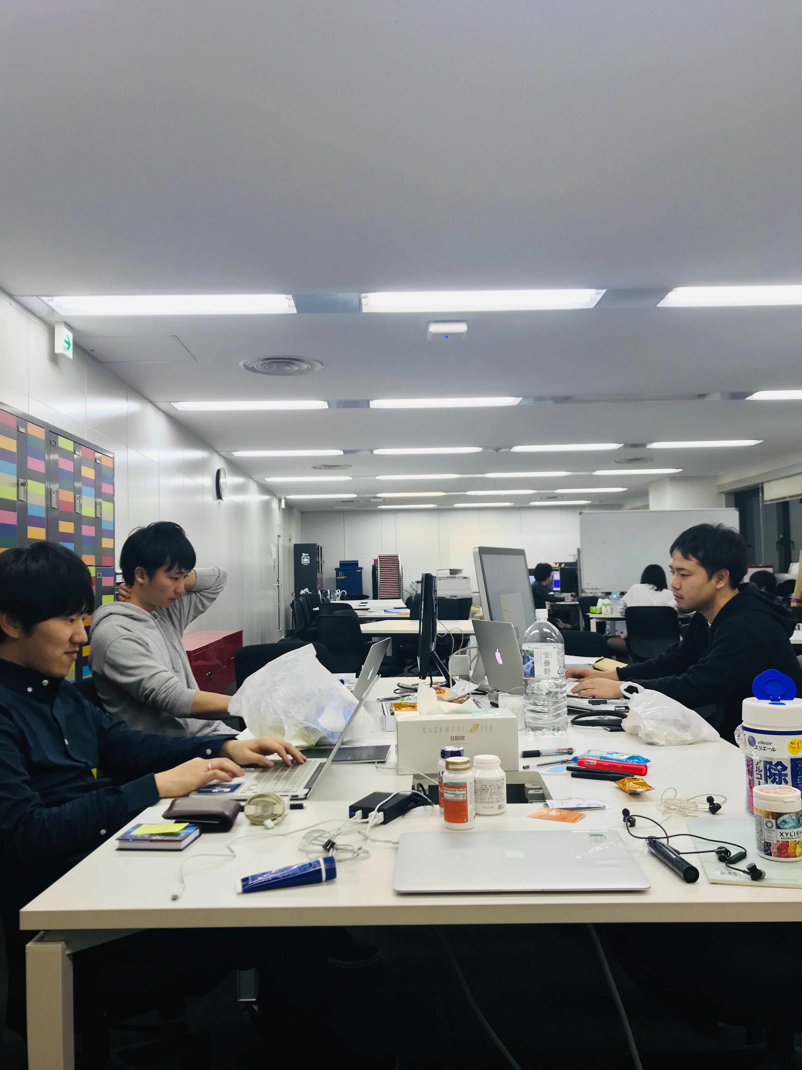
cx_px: 401
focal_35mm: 28
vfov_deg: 63.4
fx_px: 865
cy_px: 535
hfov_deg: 49.7
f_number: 1.8
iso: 25
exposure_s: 1/50
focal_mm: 3.99
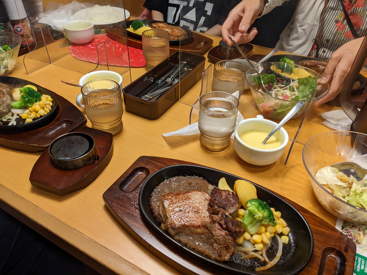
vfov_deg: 51.4
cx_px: 184
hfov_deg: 65.3
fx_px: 286
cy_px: 138
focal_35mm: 27
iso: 80
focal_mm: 4.38
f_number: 1.73
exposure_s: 1/130
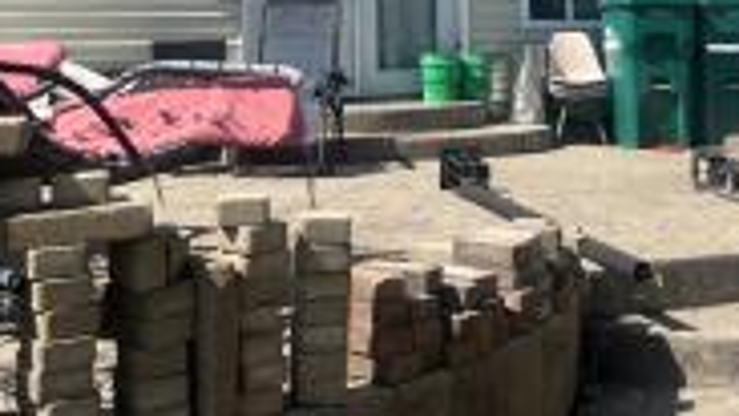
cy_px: -77
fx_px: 1215
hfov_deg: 33.7
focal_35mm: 62
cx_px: 444
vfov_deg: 18.5
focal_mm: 5.7
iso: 50
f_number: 1.5
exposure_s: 1/4444
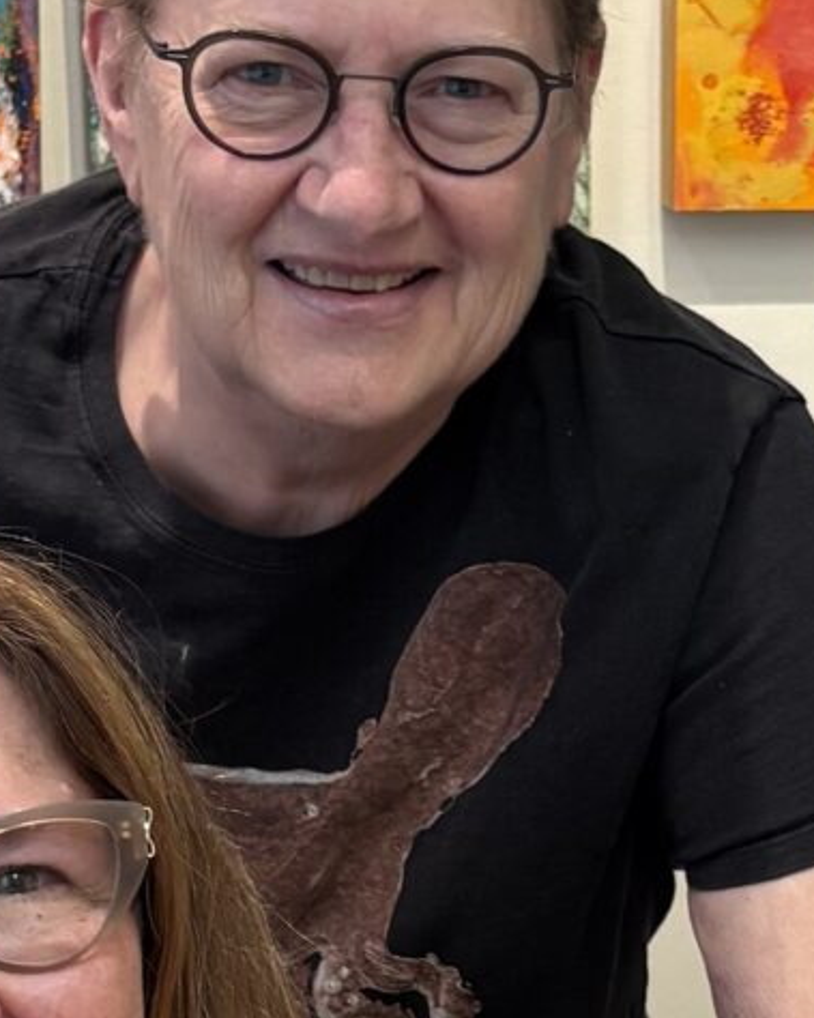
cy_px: 1020
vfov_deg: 13.9
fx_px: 4127
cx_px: 657
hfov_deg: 11.2
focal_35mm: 137
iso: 80
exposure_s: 1/60
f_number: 1.6
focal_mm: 5.96
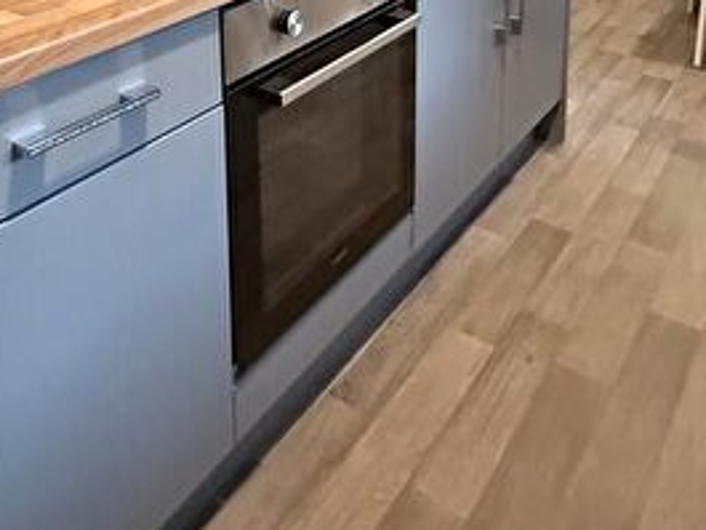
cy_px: -97
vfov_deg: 32.4
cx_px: 189
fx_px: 755
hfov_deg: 48.5
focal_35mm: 37
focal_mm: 2.22
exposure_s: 1/50
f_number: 2.2
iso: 800
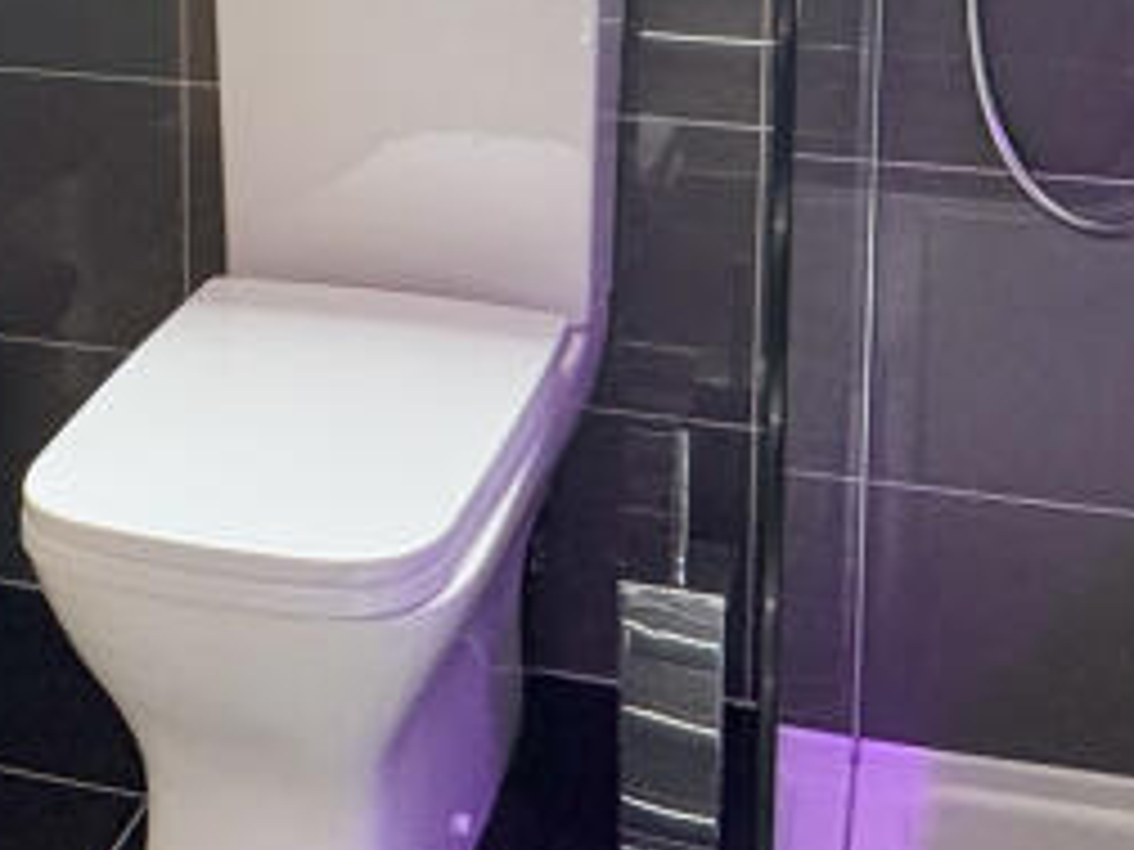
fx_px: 1867
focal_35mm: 57
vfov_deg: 23.5
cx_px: 436
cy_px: -162
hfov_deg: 33.6
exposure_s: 1/76
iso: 320
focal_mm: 2.22
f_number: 2.2
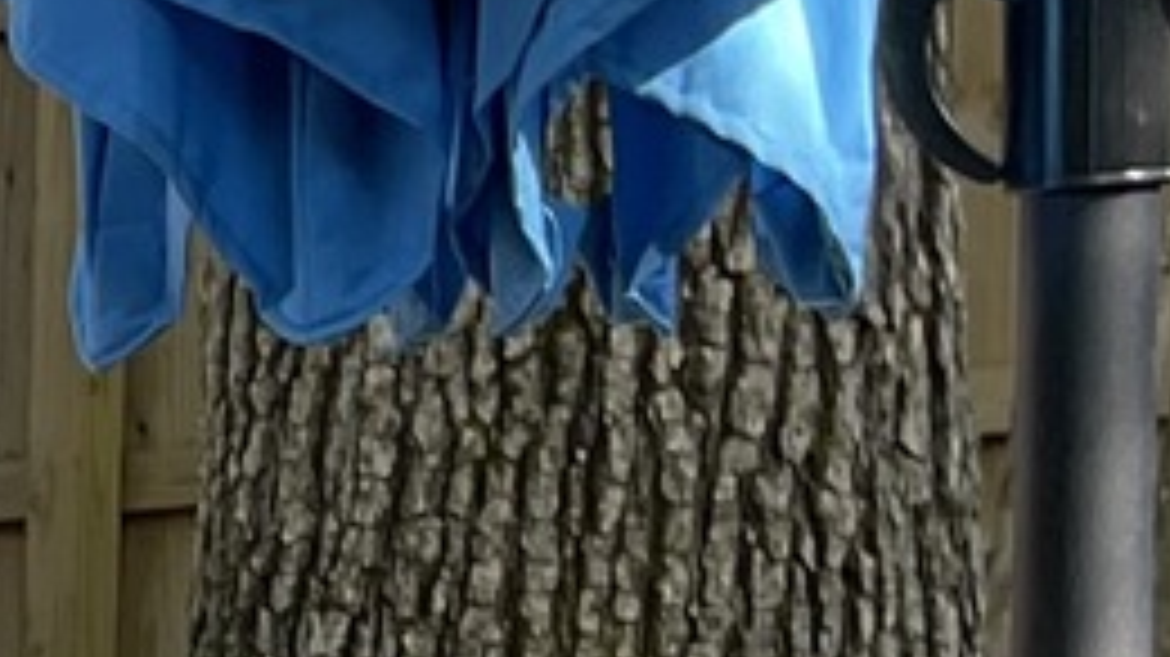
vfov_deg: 5.4
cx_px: -2444
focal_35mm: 218
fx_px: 6760
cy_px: 1359
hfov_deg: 8.3
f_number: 1.6
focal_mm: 5.1
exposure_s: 1/121
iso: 64
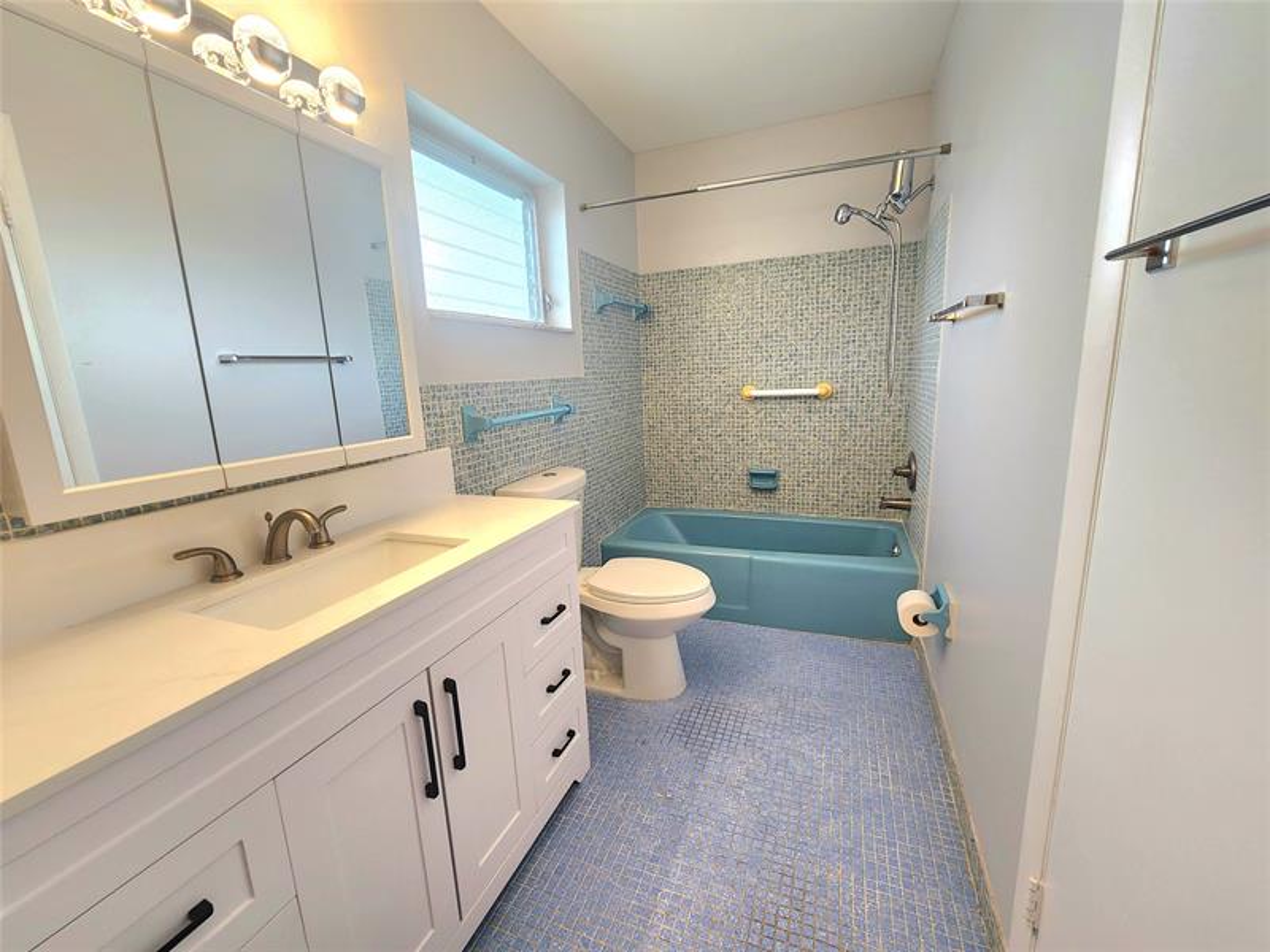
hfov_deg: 106.2
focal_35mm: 13
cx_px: 635
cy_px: 476
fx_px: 477
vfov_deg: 89.9
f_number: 2.2
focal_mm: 2.2
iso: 200
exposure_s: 1/60.2
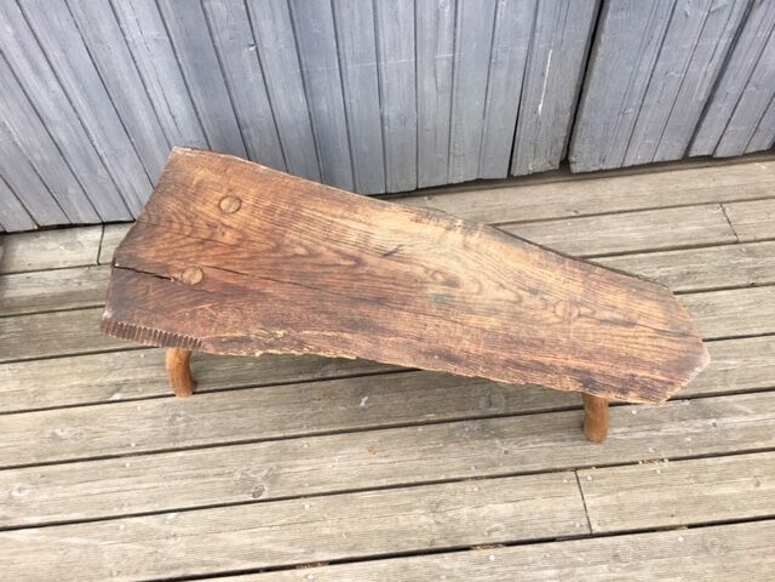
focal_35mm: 29
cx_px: 388
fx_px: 649
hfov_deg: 61.7
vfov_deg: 48.2
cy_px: 291
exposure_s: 1/100
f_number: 2.2
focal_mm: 4.15
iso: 40
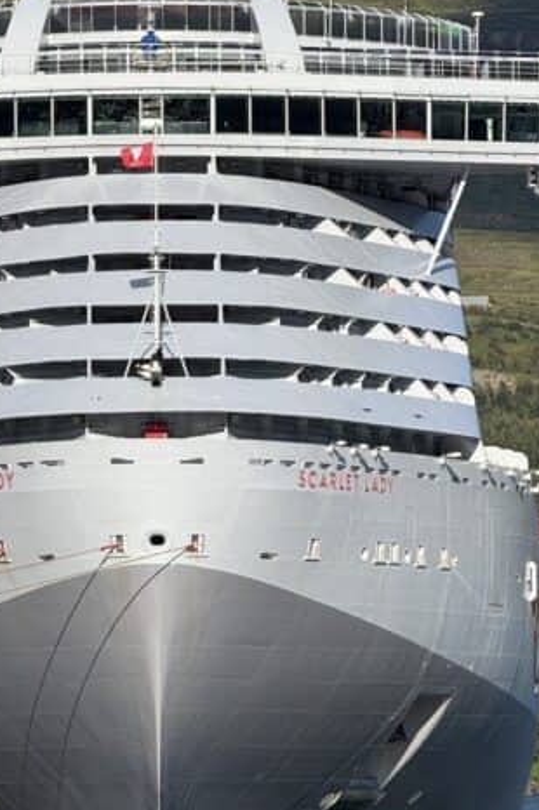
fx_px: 6432
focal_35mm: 286
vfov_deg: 7.2
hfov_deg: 4.8
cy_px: 362
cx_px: 155
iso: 50
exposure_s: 1/1577
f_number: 2.8
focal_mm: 15.66
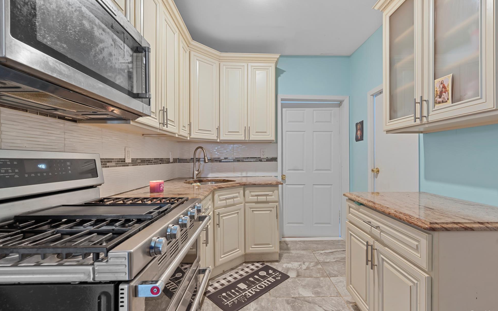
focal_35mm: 15
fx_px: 204
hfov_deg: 101.4
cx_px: 259
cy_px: 146
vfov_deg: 74.7
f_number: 8
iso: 200
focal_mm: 14
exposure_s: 2.5
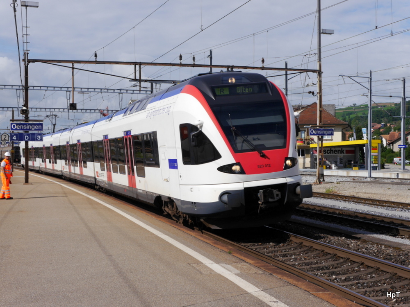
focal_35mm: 58
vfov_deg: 25.2
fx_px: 687
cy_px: 154
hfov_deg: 33.2
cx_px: 205
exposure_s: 1/400
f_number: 10
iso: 160
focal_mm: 29
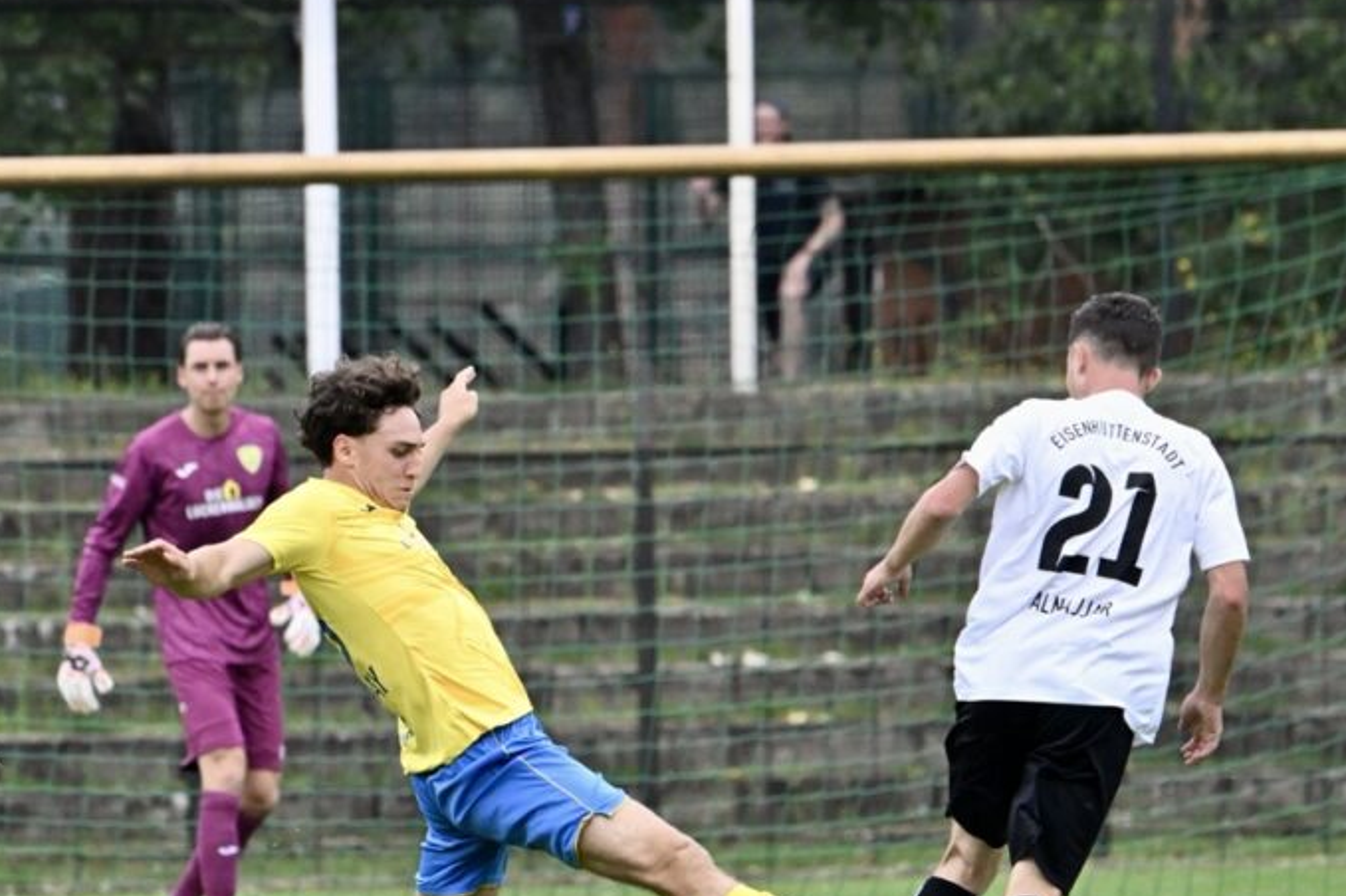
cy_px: 616
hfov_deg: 3.4
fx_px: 22534
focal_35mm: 603
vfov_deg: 2.3
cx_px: 971
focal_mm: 400
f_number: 9
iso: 3200
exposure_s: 1/1600
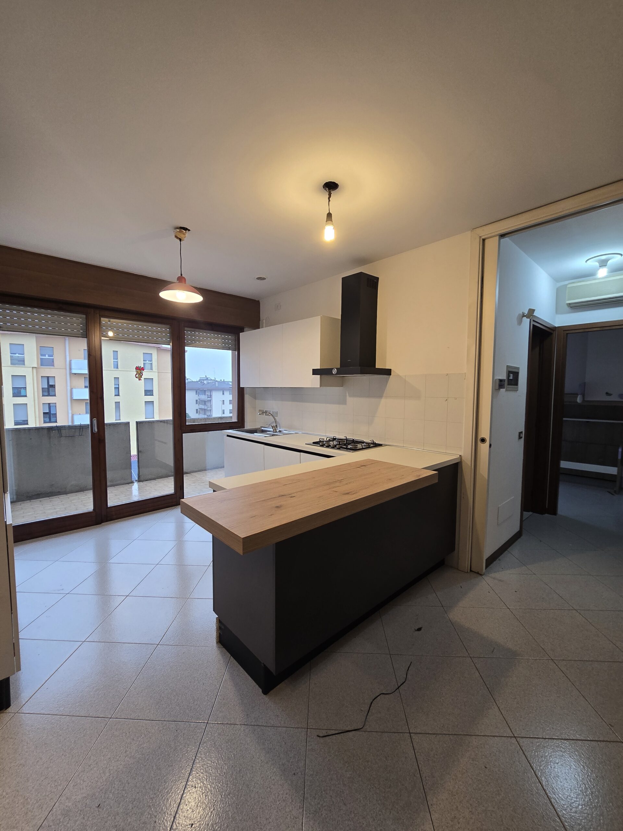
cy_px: 416
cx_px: 312
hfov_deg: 89.9
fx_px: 312
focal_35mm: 13
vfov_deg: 106.2
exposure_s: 1/50
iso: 100
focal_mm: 2.2
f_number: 2.2
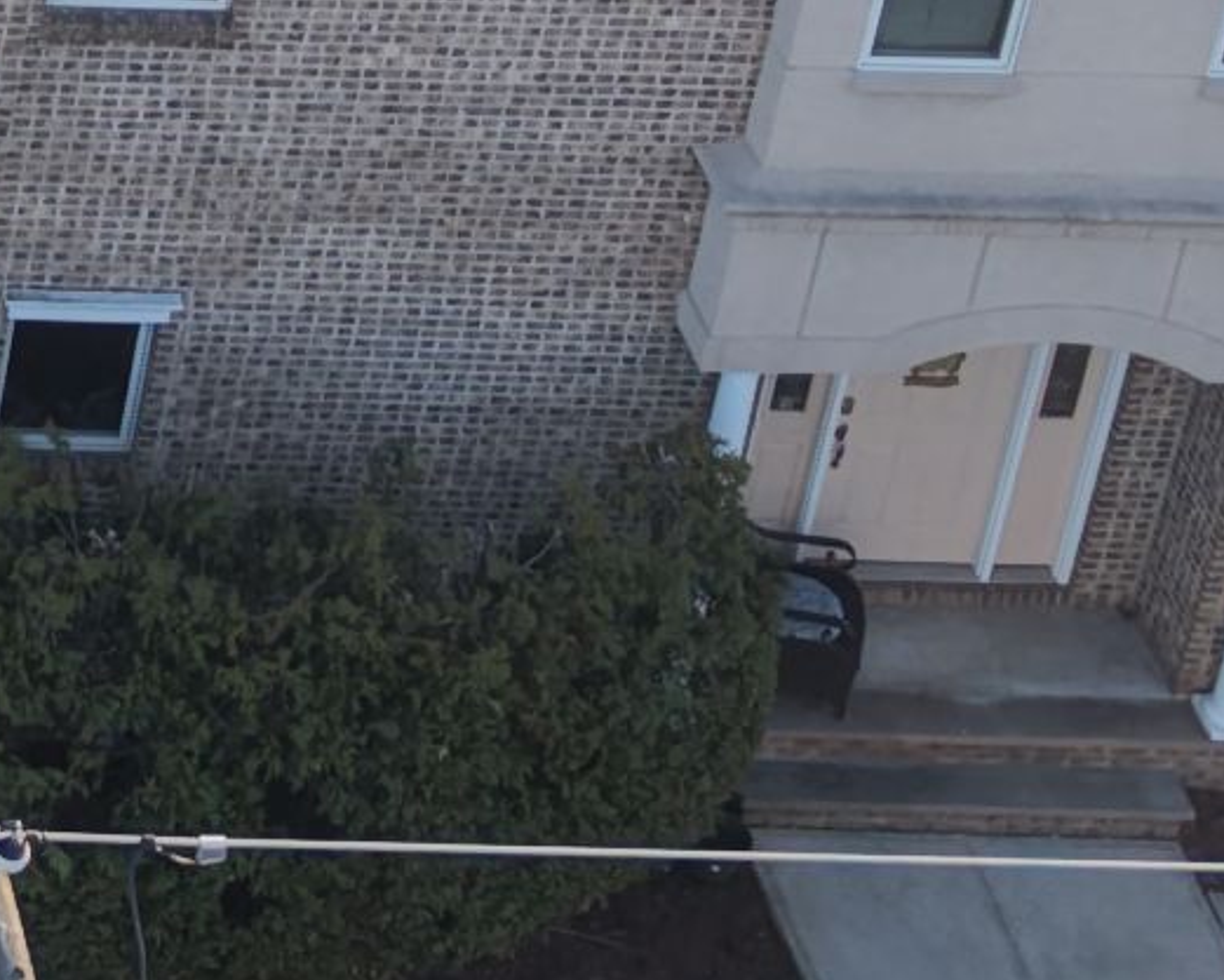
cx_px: -1835
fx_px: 6667
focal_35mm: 184
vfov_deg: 8.0
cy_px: -1060
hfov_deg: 9.3
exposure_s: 1/640
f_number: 1.8
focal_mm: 8.67
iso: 100
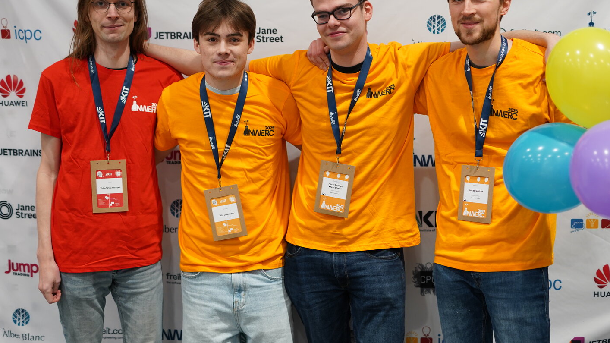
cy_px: 157
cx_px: 333
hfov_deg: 34.9
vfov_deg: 20.0
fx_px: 970
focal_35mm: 60
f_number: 1.8
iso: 640
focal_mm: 50
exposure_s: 1/125
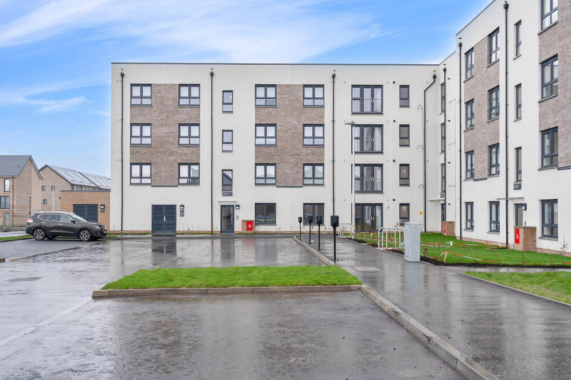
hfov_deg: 54.4
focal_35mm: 35
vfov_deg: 37.8
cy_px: 195
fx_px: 555
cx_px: 278
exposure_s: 1/50
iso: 200
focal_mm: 34
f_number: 5.6
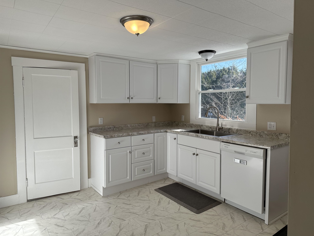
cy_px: 118
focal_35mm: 24
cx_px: 157
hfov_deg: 71.6
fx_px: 218
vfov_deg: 56.8
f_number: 1.78
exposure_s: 1/962
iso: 80
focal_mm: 6.86
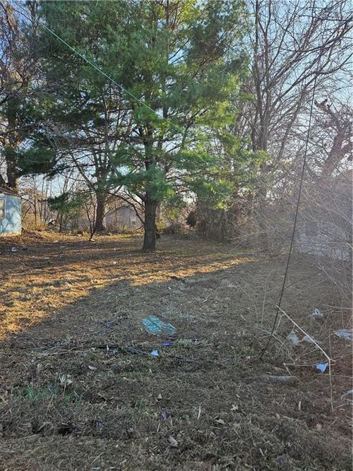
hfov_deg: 58.9
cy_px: 236
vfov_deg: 73.9
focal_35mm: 23
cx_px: 176
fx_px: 313
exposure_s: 1/426
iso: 40
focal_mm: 5.4
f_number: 1.8
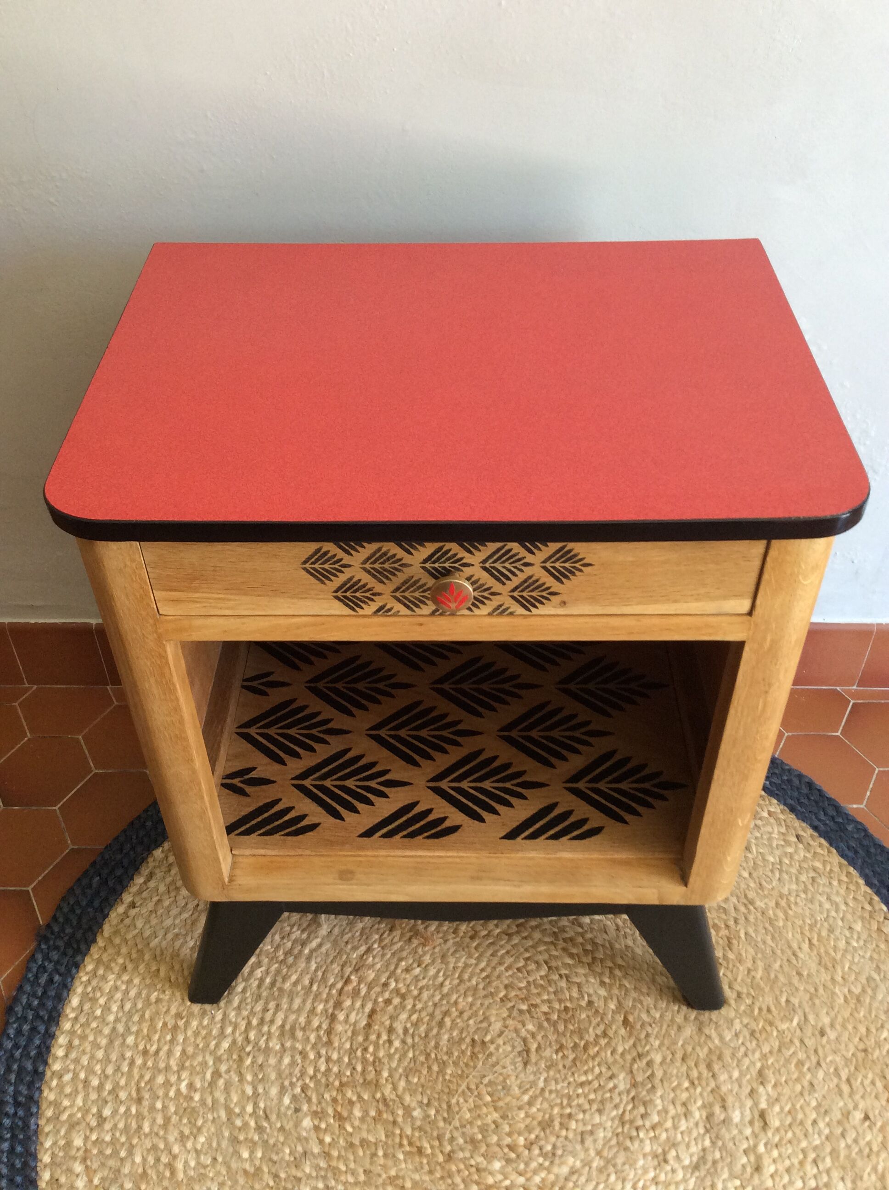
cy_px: 595
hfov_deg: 44.1
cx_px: 444
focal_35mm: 32
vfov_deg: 56.9
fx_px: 1099
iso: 80
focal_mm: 3.3
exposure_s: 1/25
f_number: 2.4
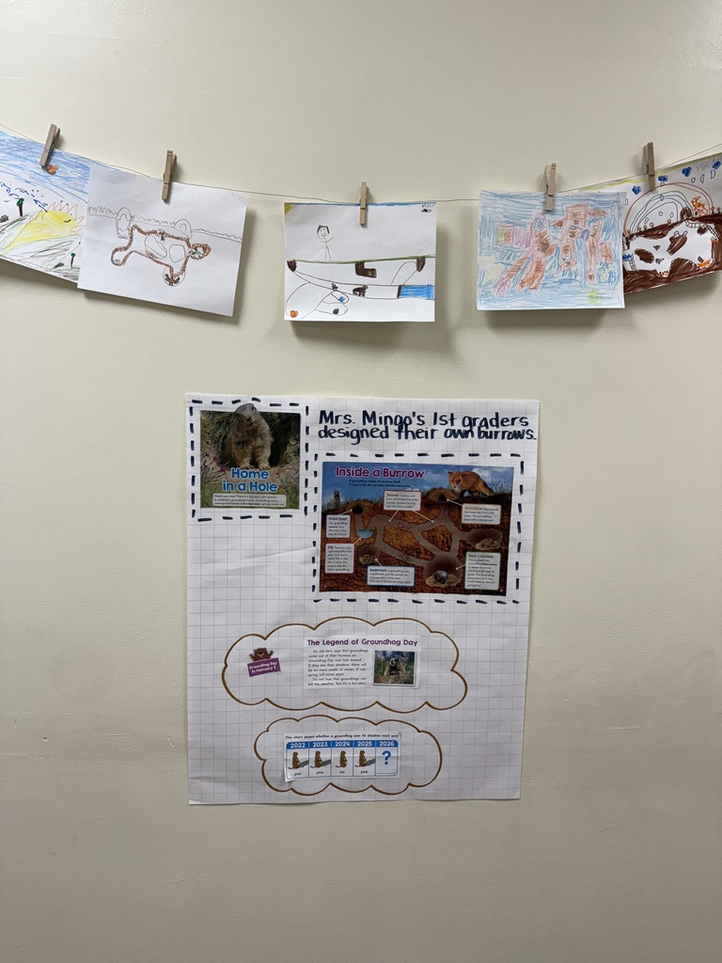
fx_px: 667
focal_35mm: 24
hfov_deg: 56.8
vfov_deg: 71.6
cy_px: 482
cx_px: 361
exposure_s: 1/120
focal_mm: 6.76
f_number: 1.78
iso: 160
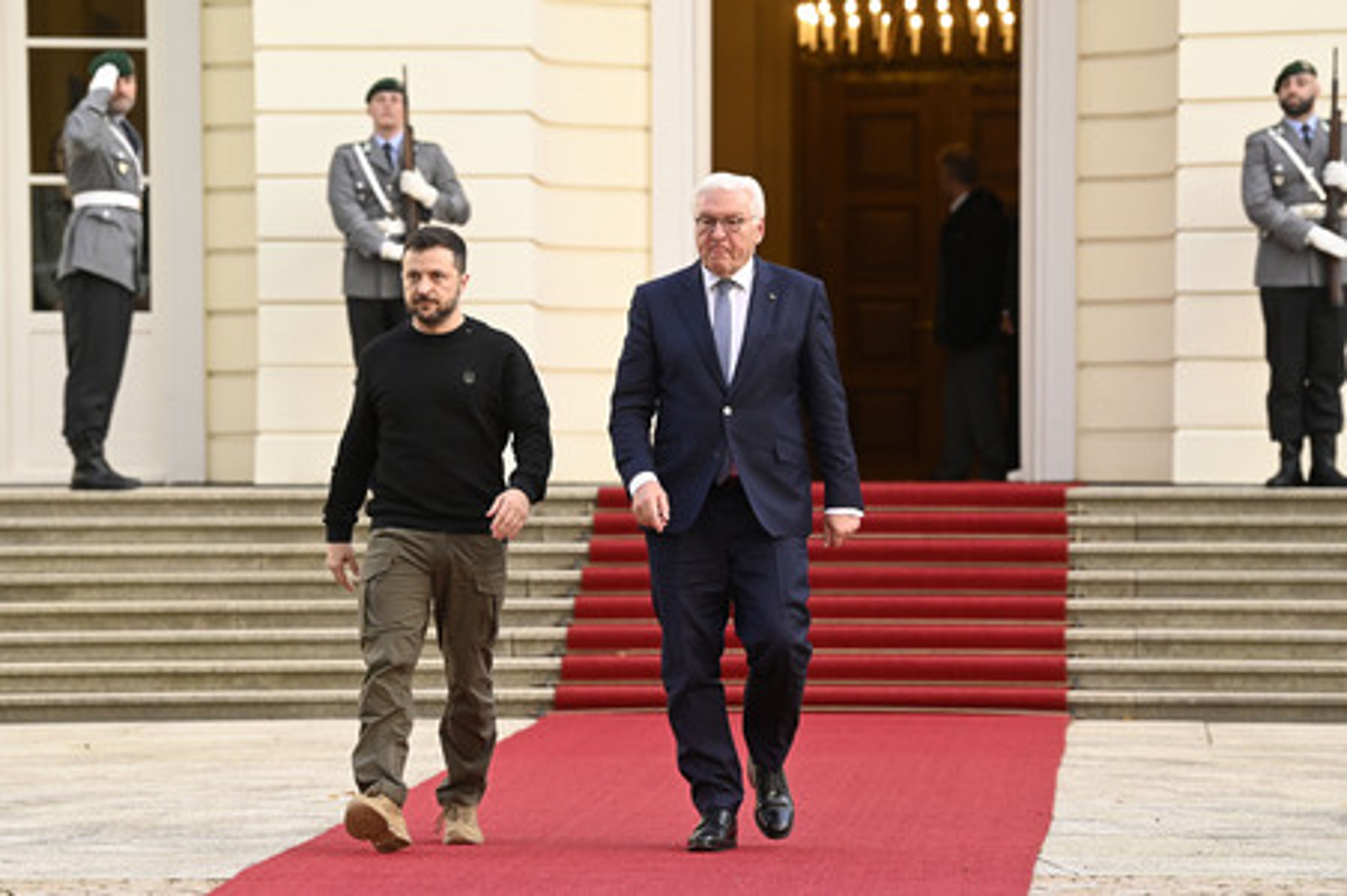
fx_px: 7478
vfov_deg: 6.9
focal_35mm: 200
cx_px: 674
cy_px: 448
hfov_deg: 10.3
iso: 2000
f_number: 5.6
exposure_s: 1/500
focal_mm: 200
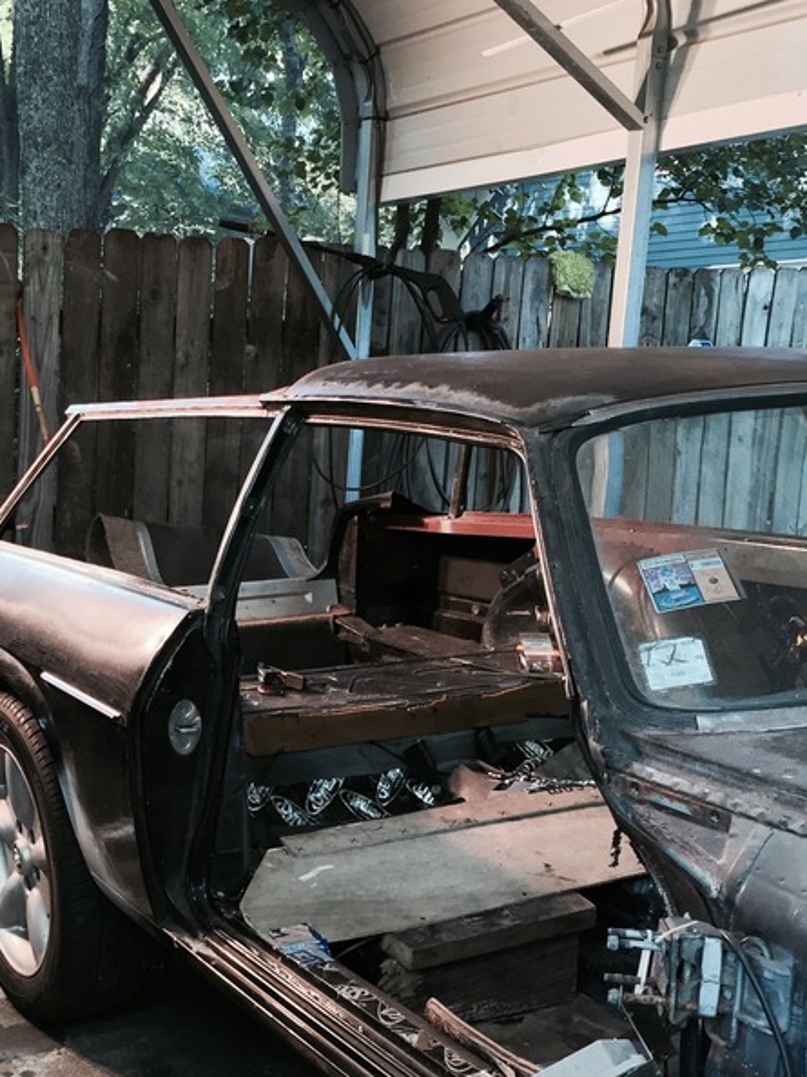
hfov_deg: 28.7
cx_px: 219
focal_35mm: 50
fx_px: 1555
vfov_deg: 38.0
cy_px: 671
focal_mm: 4.15
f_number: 2.2
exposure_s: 1/30
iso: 100
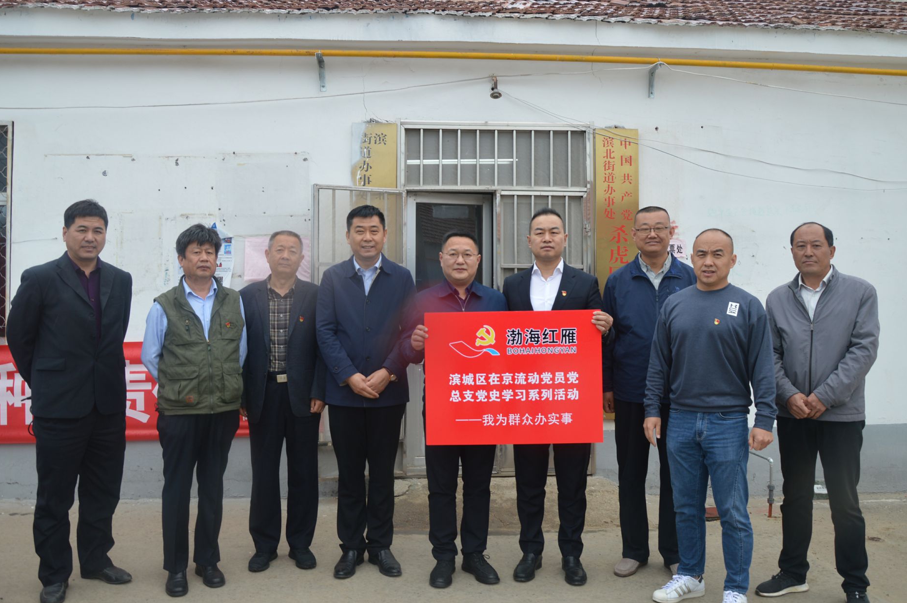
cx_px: 450
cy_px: 294
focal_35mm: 33
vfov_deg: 40.5
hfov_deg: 58.0
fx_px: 819
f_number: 5.6
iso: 160
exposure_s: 1/125
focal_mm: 21
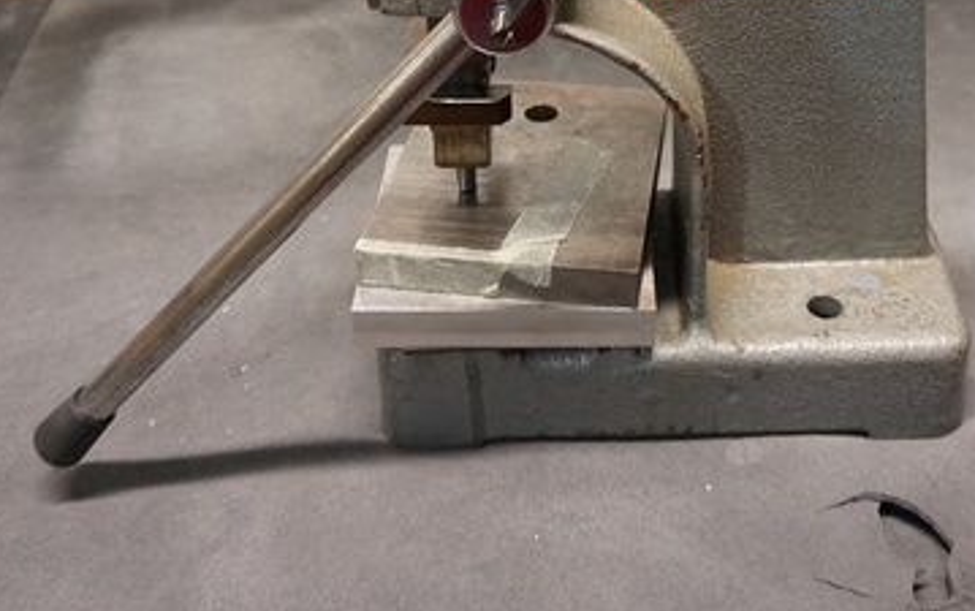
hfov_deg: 40.7
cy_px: -30
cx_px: 614
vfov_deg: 24.9
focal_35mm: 49
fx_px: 1303
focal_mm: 16
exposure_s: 1/60
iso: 1600
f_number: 3.5
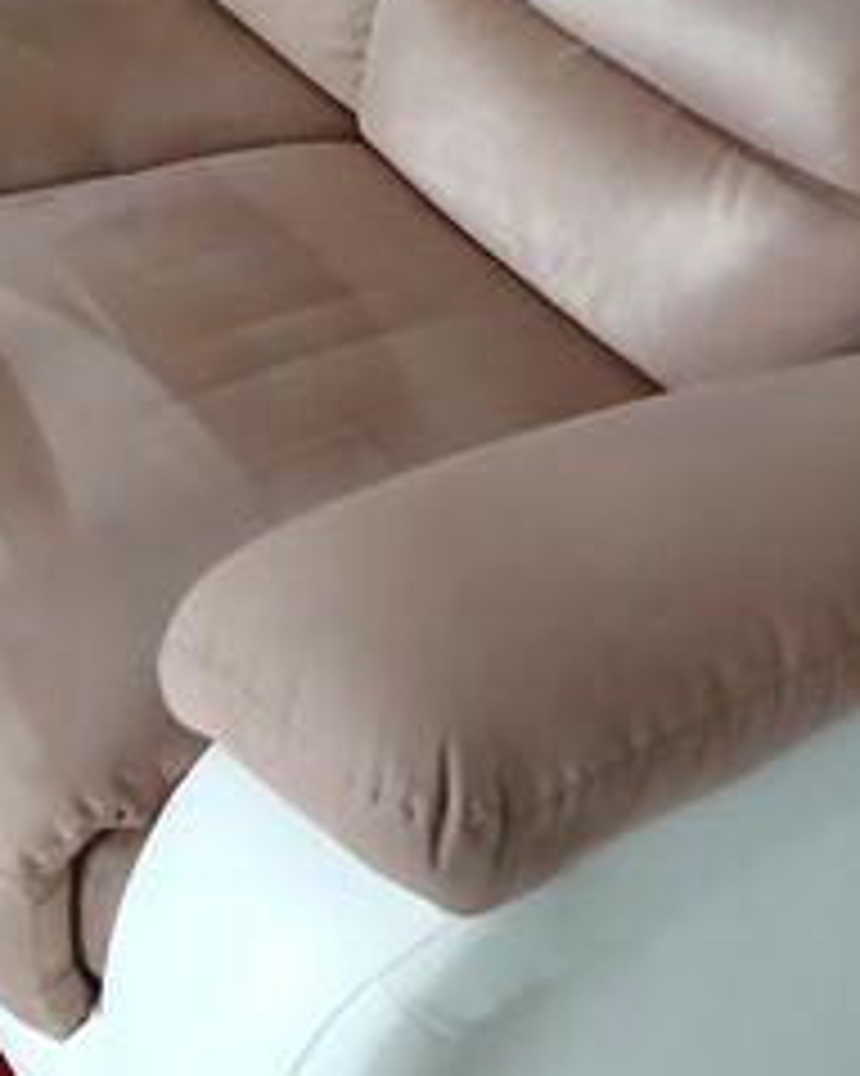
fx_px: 2165
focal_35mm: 68
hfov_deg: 22.5
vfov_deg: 27.7
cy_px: 329
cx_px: 414
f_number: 1.8
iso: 500
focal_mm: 3.98
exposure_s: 1/25
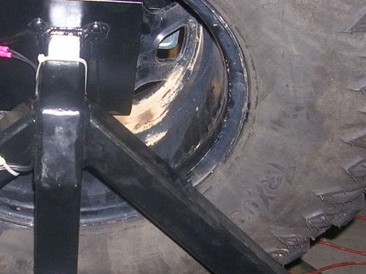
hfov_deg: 27.4
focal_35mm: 69
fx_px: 729
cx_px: 55
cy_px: 208
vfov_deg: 21.1
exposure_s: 1/60.1
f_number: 2.8
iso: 108
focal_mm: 5.8
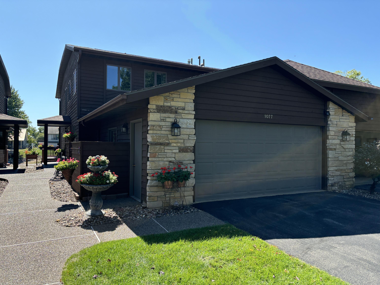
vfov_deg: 53.1
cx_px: 190
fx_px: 285
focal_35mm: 26
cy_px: 142
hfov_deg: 67.3
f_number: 1.6
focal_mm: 5.96
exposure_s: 1/1543
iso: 50
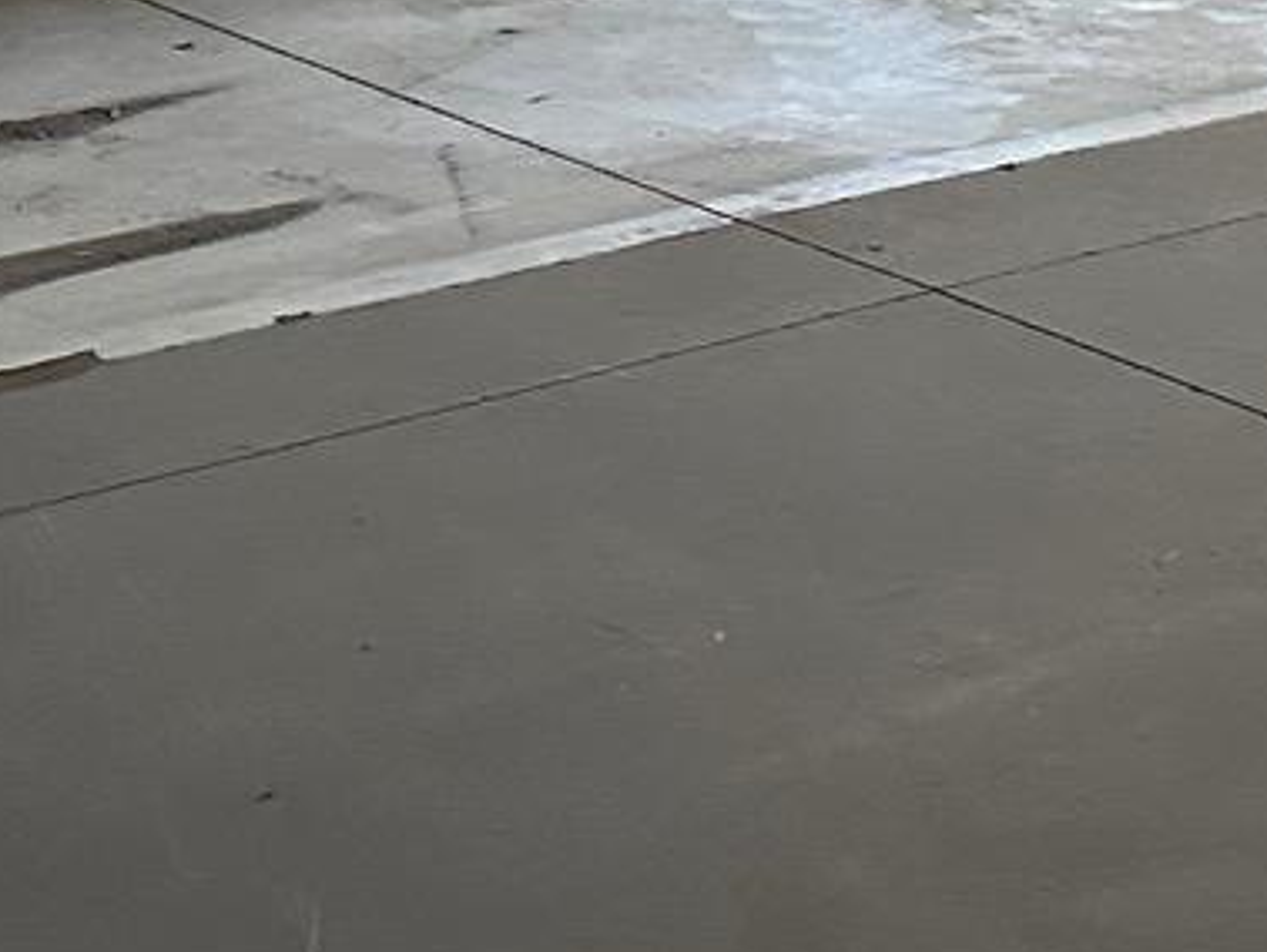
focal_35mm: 130
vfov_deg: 10.0
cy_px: -1307
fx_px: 4761
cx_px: 1585
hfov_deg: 14.6
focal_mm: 6.86
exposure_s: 1/41
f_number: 1.78
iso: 500
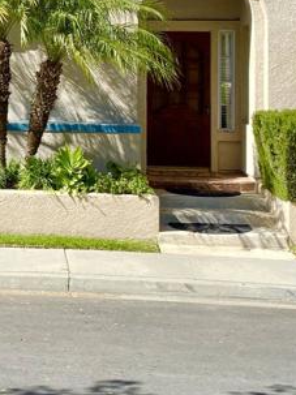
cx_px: -83
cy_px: 42
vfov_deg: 21.8
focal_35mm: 88
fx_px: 1004
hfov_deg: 16.0
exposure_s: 1/1779
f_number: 1.8
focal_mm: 4.25
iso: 32
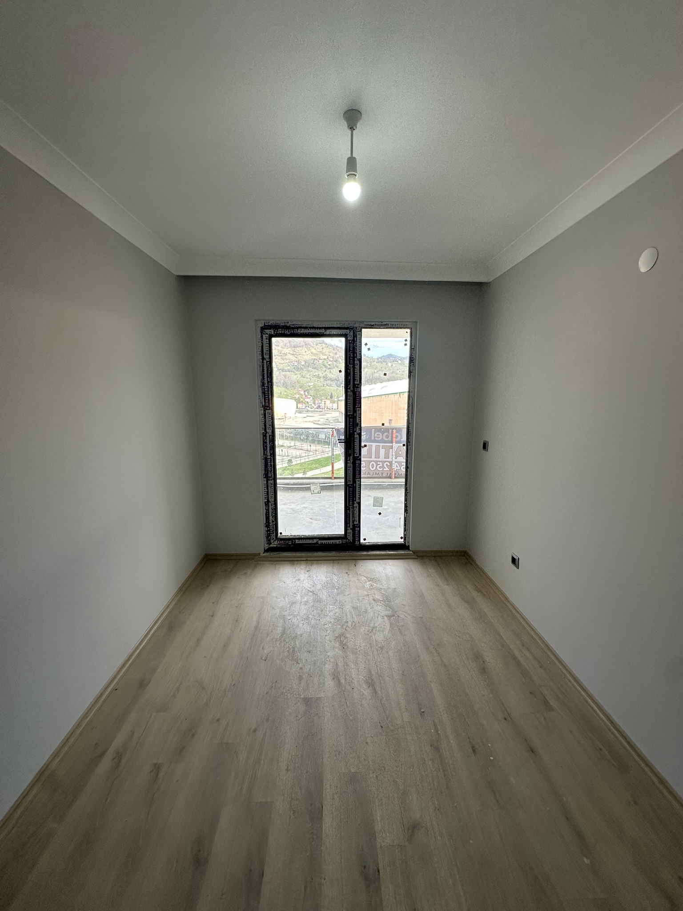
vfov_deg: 102.1
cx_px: 342
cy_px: 456
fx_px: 368
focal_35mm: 14
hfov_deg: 85.7
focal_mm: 2.22
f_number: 2.2
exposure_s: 1/164
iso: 40
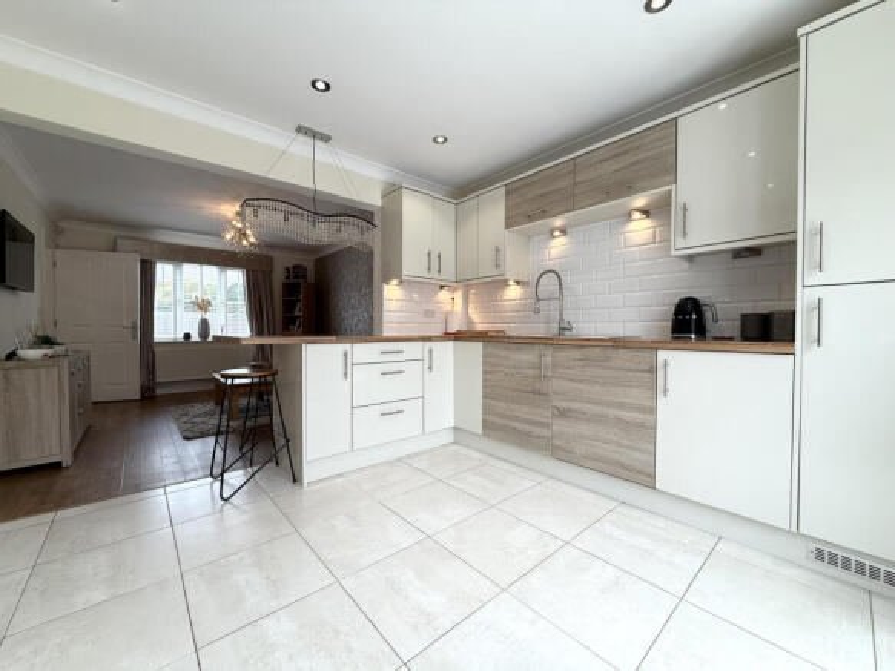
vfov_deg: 85.7
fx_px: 362
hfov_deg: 102.1
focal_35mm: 14
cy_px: 336
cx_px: 448
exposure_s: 1/100
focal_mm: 2.22
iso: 80
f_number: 2.2
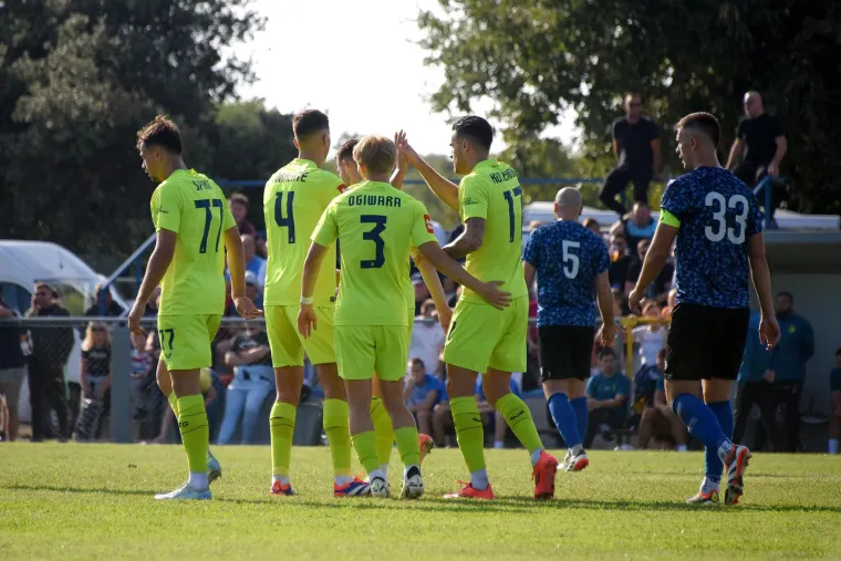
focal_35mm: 300
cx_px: 420
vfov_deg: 4.6
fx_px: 7009
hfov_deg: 6.9
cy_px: 280
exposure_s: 1/2000
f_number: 5.6
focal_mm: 300
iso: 800
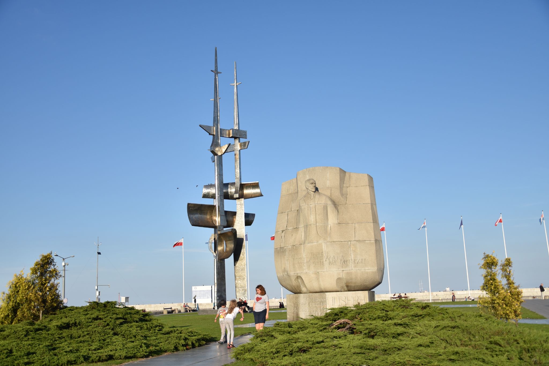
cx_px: 274
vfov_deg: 35.5
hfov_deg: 51.3
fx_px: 572
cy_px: 183
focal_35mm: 38
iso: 100
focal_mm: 25
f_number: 4
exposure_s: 1/1000
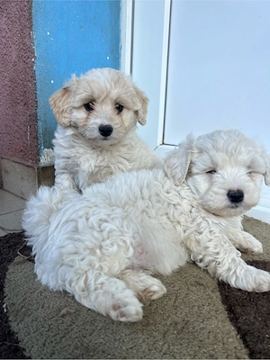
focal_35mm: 26
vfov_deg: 67.3
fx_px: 270
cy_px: 180
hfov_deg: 53.1
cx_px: 135
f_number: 1.5
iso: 40
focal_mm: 5.7
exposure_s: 1/287
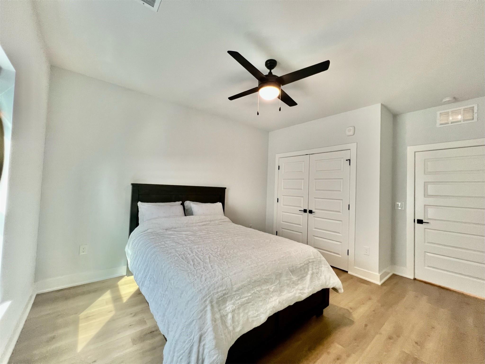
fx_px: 182
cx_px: 242
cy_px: 182
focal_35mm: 13
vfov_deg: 89.9
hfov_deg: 106.2
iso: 200
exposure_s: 1/120
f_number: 1.8
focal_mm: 1.57
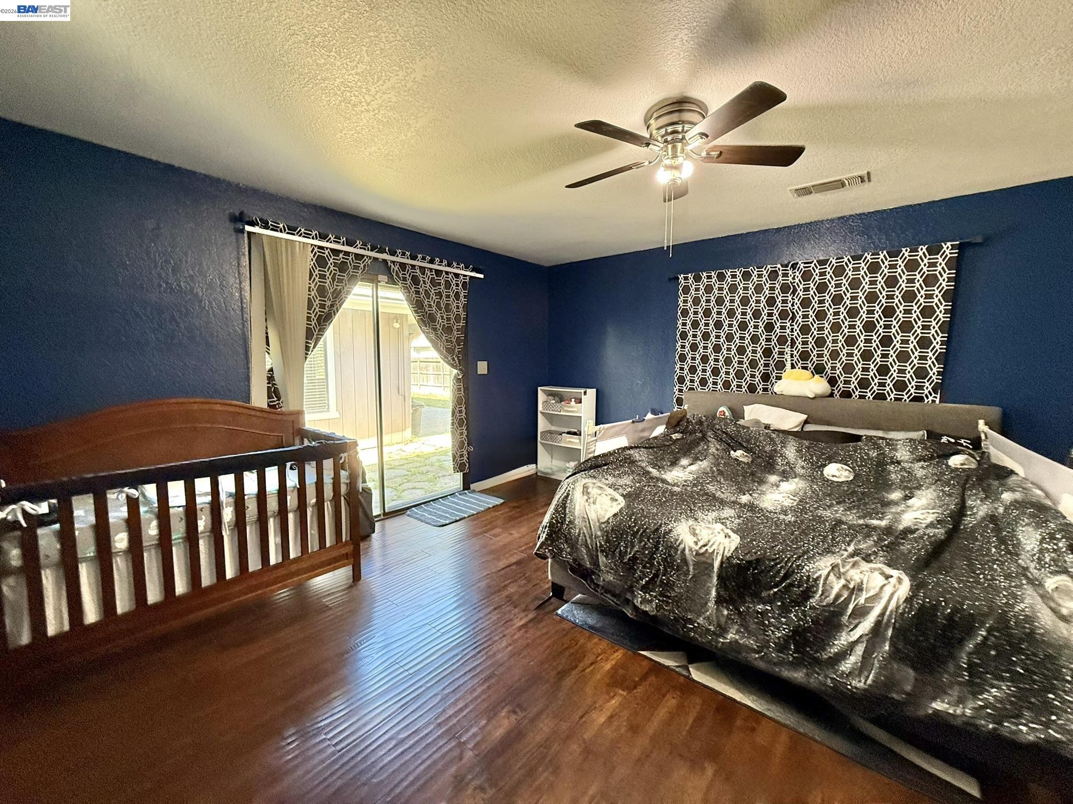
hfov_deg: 102.1
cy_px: 402
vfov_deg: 85.7
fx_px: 434
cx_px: 536
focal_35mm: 14
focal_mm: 2.22
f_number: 2.2
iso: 320
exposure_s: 1/59
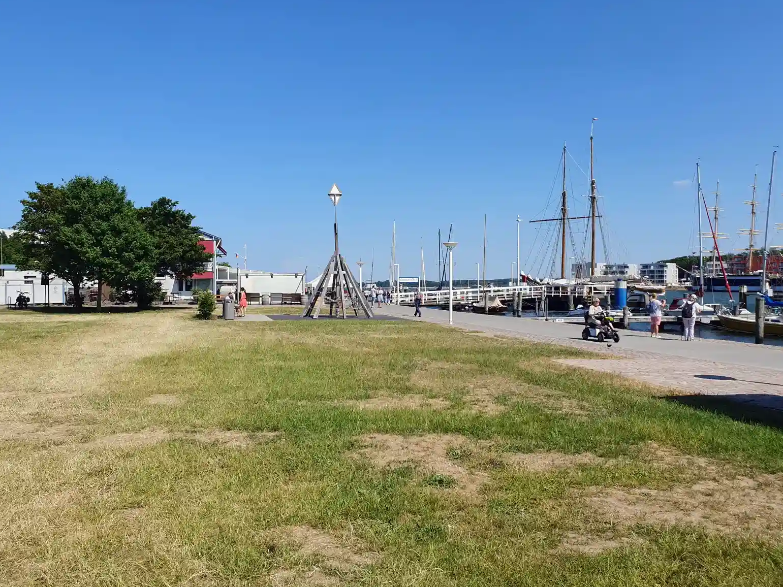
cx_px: 391
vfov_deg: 51.4
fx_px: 611
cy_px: 297
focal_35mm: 27
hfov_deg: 65.3
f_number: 2.4
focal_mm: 4.3
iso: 50
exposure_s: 1/2176
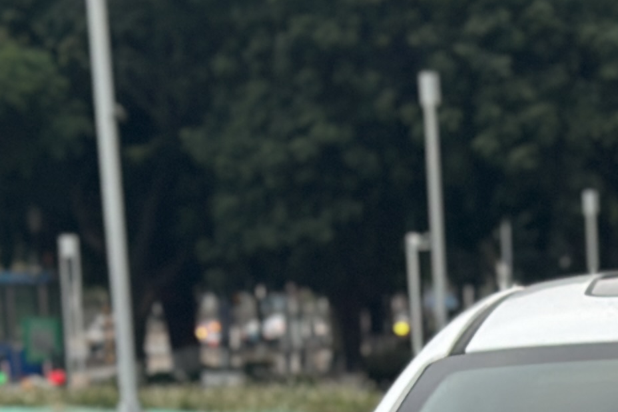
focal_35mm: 217
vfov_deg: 6.1
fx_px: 3724
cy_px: 974
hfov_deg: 9.3
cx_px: 858
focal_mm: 6.86
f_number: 1.78
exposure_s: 1/163
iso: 64
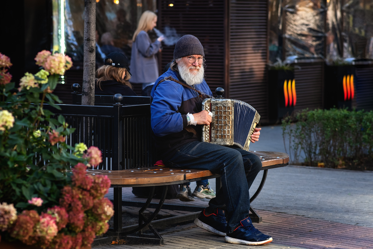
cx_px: 186
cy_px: 124
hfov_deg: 16.0
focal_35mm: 128
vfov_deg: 10.7
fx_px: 1326
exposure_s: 1/450
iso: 640
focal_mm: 85
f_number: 2.8
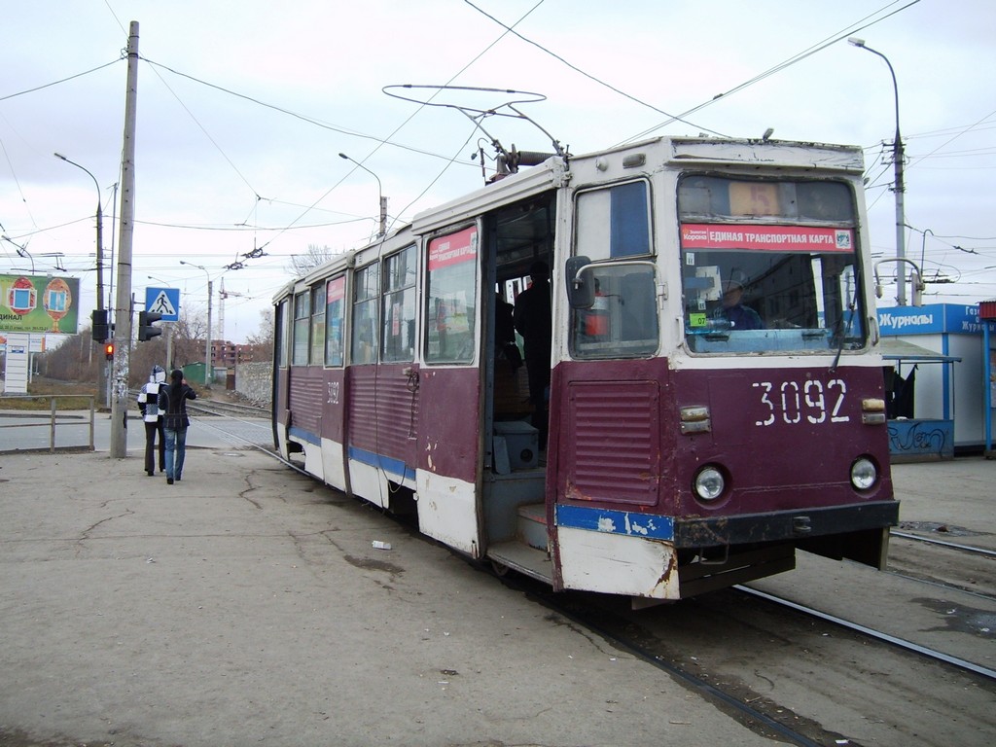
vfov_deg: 40.7
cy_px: 374
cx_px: 498
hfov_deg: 52.6
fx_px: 1007
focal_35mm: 35
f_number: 2.8
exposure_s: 1/125
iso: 50
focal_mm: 5.8
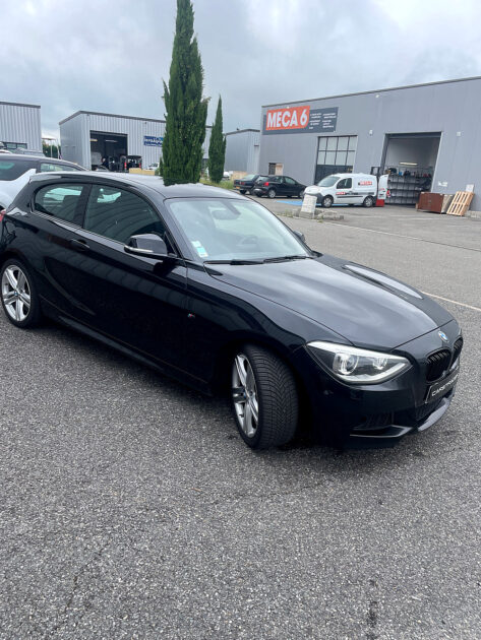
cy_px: 320
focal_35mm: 26
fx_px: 481
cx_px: 240
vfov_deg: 67.3
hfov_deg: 53.1
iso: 32
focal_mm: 4.2
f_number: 1.6
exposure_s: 1/666
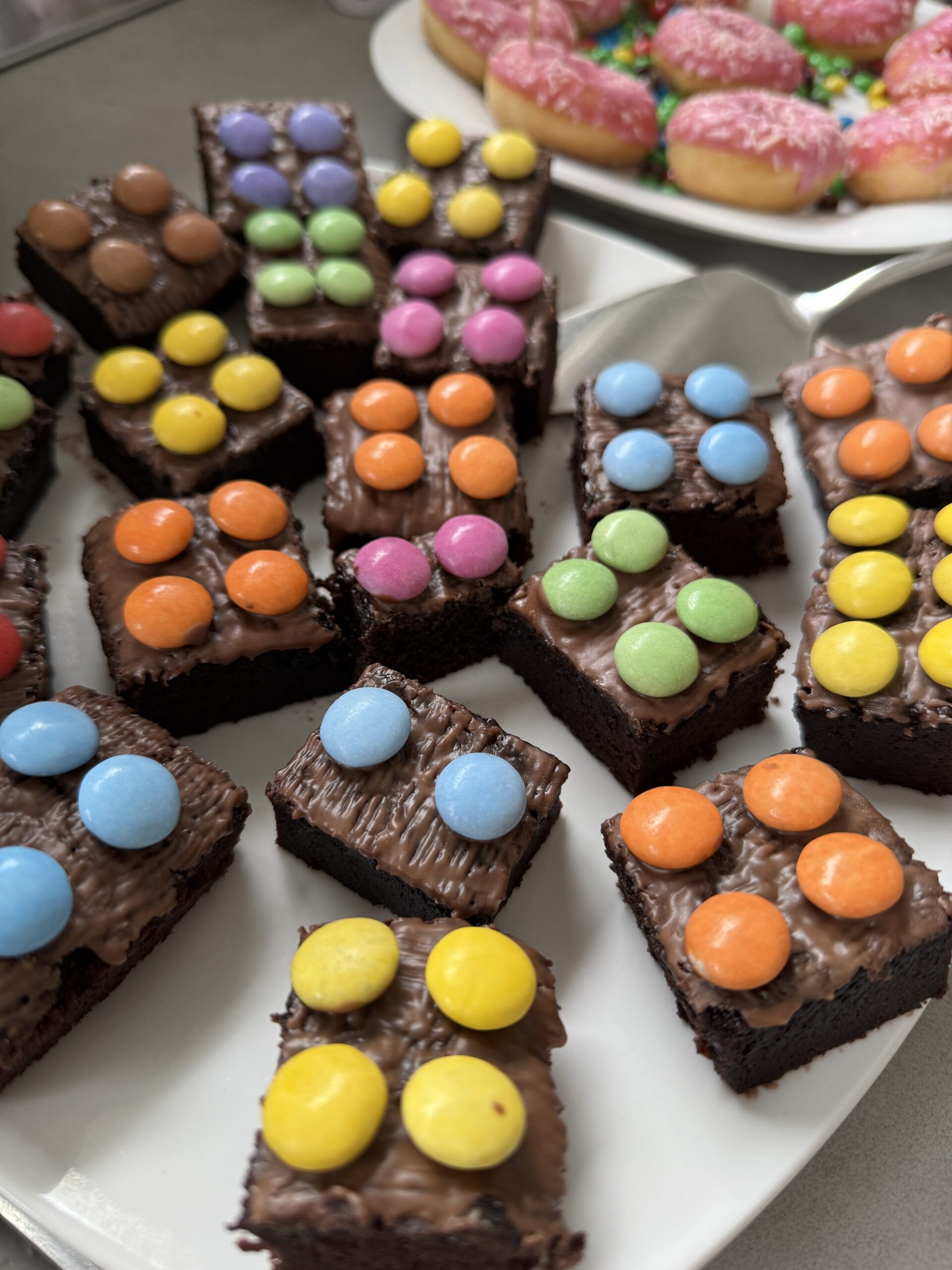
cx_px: 476
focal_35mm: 24
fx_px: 880
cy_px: 635
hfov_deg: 56.8
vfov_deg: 71.6
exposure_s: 1/120
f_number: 1.78
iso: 200
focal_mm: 6.76
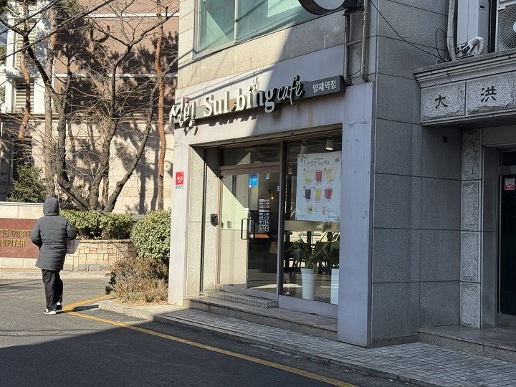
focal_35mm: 48
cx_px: 258
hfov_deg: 39.7
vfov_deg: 30.3
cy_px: 194
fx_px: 716
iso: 64
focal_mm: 6.76
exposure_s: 1/1931
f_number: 1.78
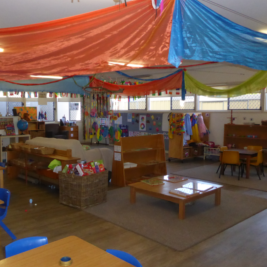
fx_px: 297
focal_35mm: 34
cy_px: 134
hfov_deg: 48.1
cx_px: 105
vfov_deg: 48.5
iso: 1000
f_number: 3.5
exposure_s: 1/60
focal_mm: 5
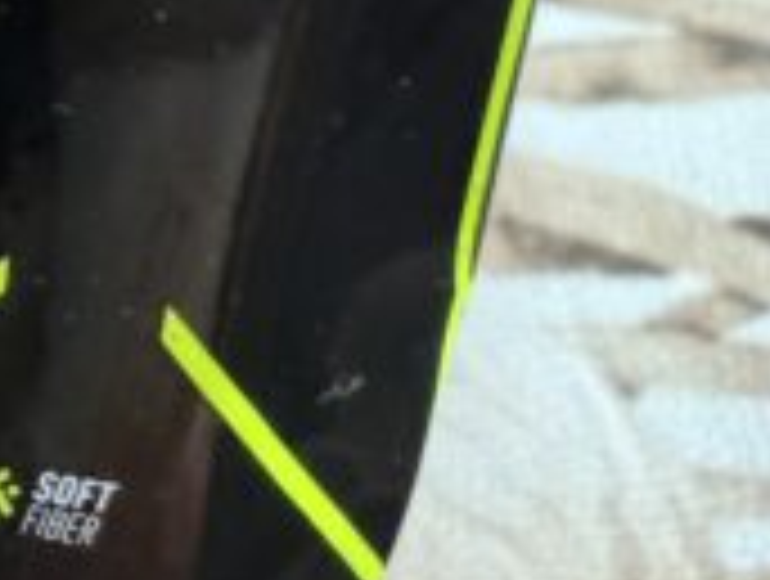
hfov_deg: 32.0
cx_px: 27
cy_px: 418
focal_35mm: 56
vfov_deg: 25.9
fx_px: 1248
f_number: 2.2
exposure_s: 1/68
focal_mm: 2.22
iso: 320
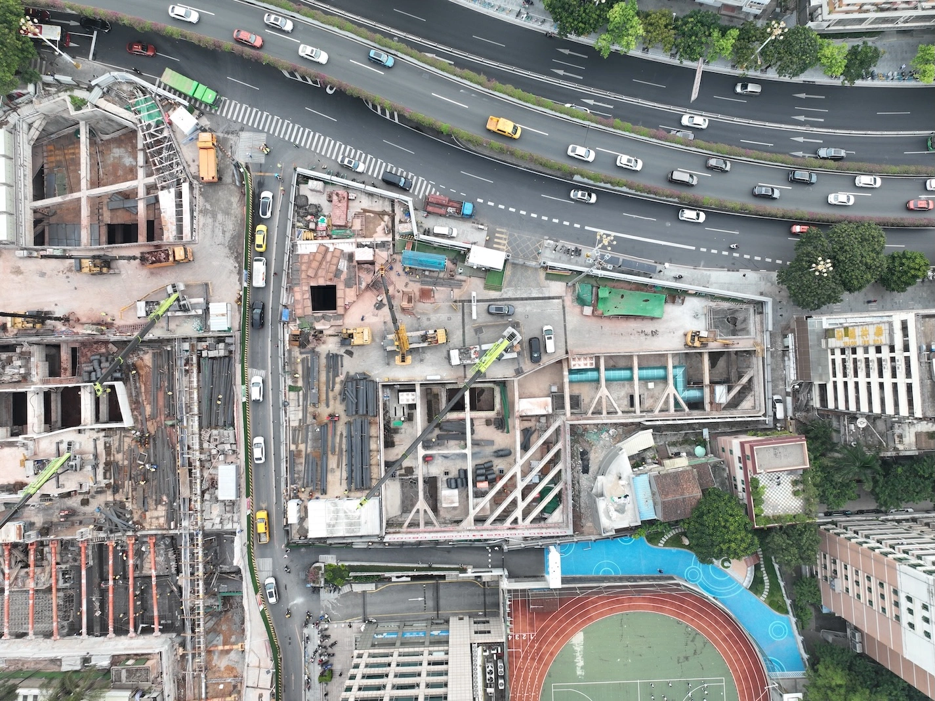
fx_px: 648
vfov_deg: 56.8
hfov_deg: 71.6
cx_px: 468
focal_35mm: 24
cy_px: 350
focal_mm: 12.29
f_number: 2.8
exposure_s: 1/240
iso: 100
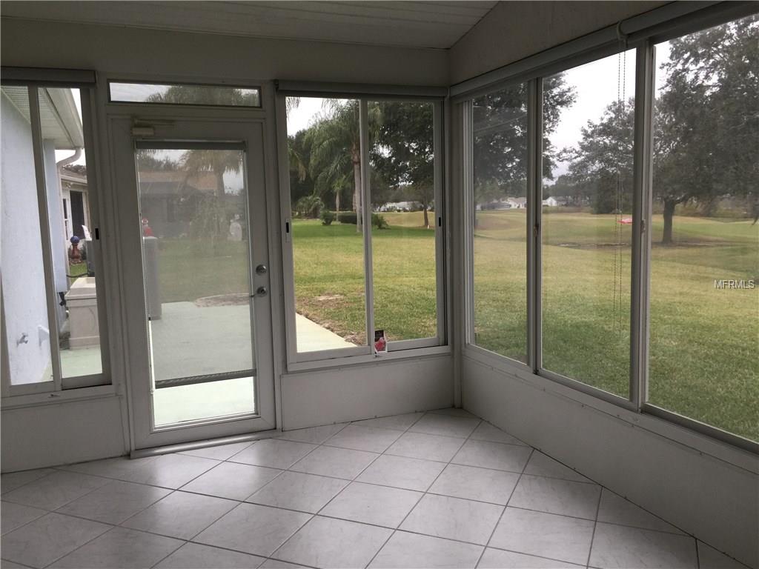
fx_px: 636
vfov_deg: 48.2
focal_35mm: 29
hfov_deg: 61.7
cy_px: 284
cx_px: 380
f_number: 2.2
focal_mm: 4.15
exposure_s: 1/40
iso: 32
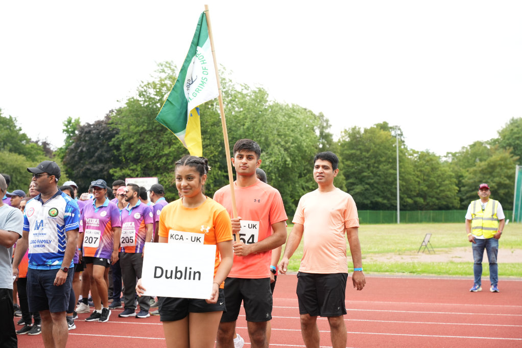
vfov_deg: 20.4
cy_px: 174
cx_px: 261
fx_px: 968
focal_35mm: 67
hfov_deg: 30.2
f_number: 5
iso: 400
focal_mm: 66.8
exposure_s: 1/250
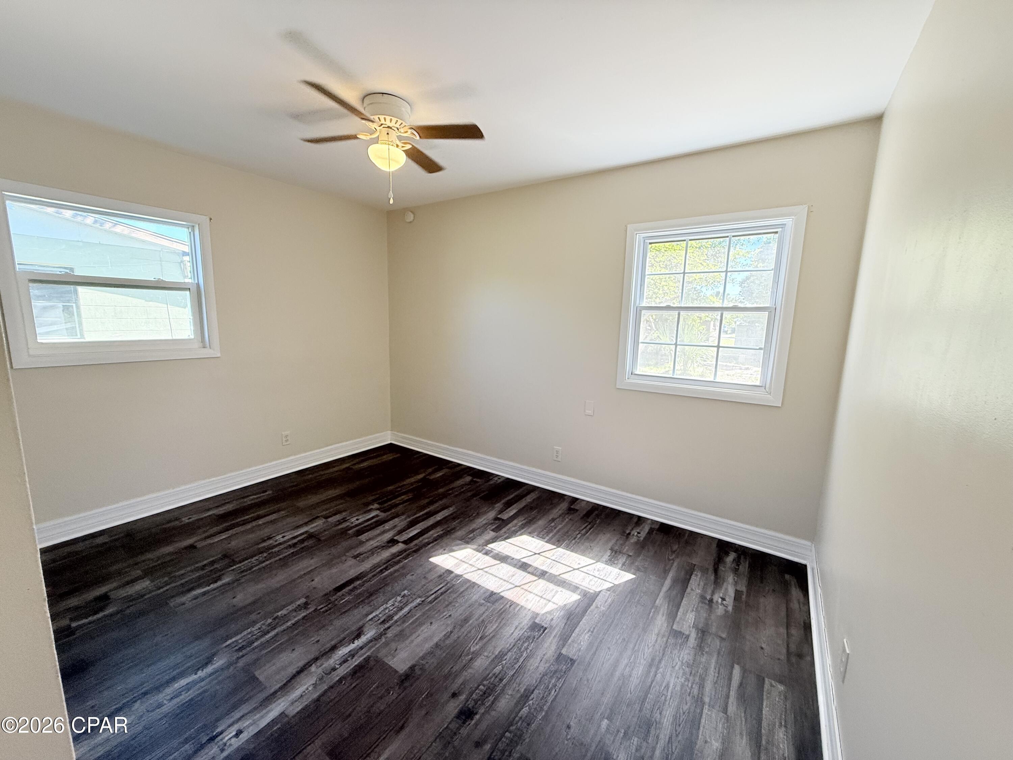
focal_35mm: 14
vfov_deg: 85.7
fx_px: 410
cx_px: 506
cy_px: 380
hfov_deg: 102.1
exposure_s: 1/99
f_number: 2.2
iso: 125
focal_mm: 2.22
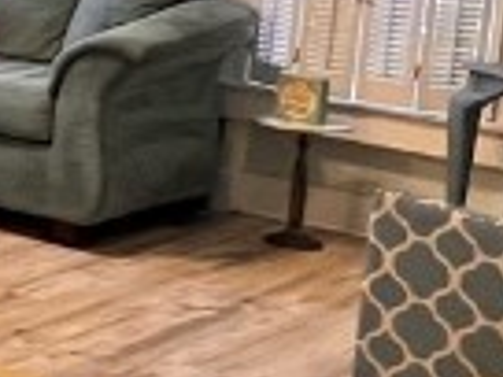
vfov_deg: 14.8
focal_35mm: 98
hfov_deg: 15.1
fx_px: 1424
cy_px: 4
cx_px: -581
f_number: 1.8
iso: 250
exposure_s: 1/120
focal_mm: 1.57
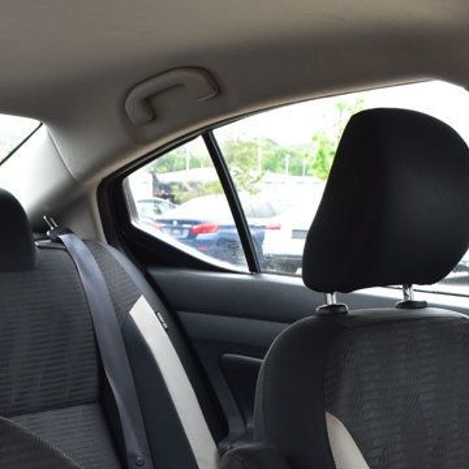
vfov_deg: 22.1
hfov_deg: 22.7
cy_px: 435
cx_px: 188
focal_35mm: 76
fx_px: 1168
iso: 400
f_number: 8
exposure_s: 1/60
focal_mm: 21
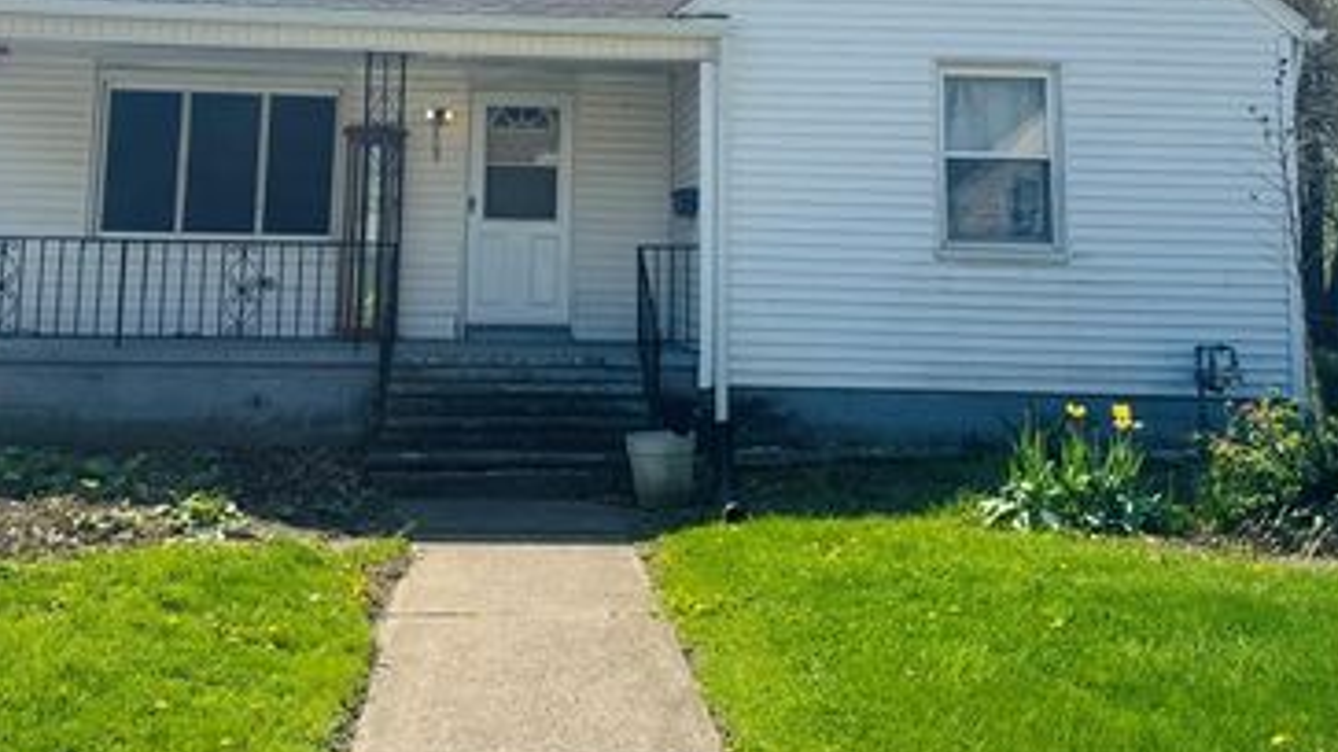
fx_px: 1277
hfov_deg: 55.1
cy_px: 135
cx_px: 582
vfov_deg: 31.8
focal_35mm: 36
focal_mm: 6.76
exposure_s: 1/4608
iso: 80
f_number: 1.78
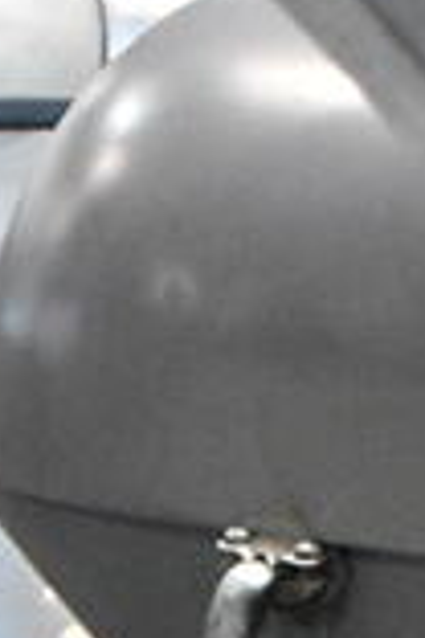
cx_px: 69
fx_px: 3576
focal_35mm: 202
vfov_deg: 9.4
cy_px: 1380
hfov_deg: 6.8
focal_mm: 23
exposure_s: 1/320
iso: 6400
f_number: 8
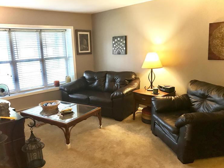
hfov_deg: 59.9
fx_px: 194
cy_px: 87
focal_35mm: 30
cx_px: 106
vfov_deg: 46.8
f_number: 1.8
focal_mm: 3.99
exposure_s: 1/15
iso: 64
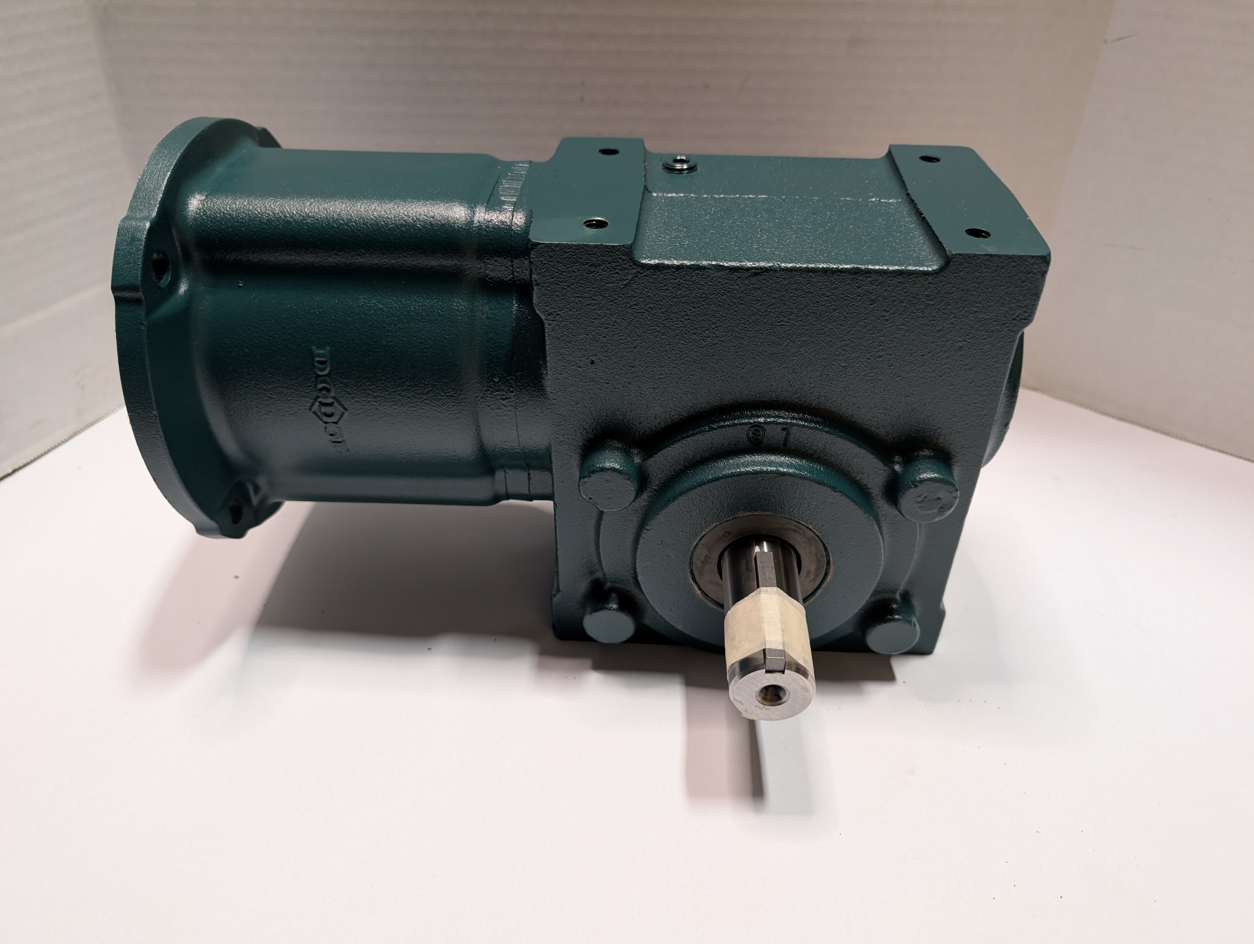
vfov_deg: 56.9
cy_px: 472
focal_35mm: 24
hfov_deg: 71.5
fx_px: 871
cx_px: 627
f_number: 1.68
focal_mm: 6.9
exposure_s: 1/24
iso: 241
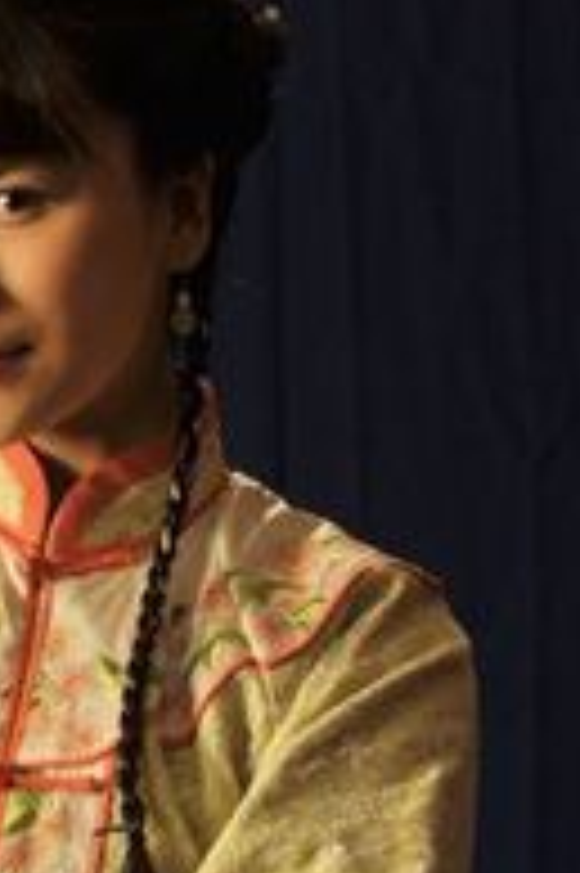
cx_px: -164
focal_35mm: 340
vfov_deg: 6.1
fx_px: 8231
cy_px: 616
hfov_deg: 4.0
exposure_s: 1/60
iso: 200
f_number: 2.8
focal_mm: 80
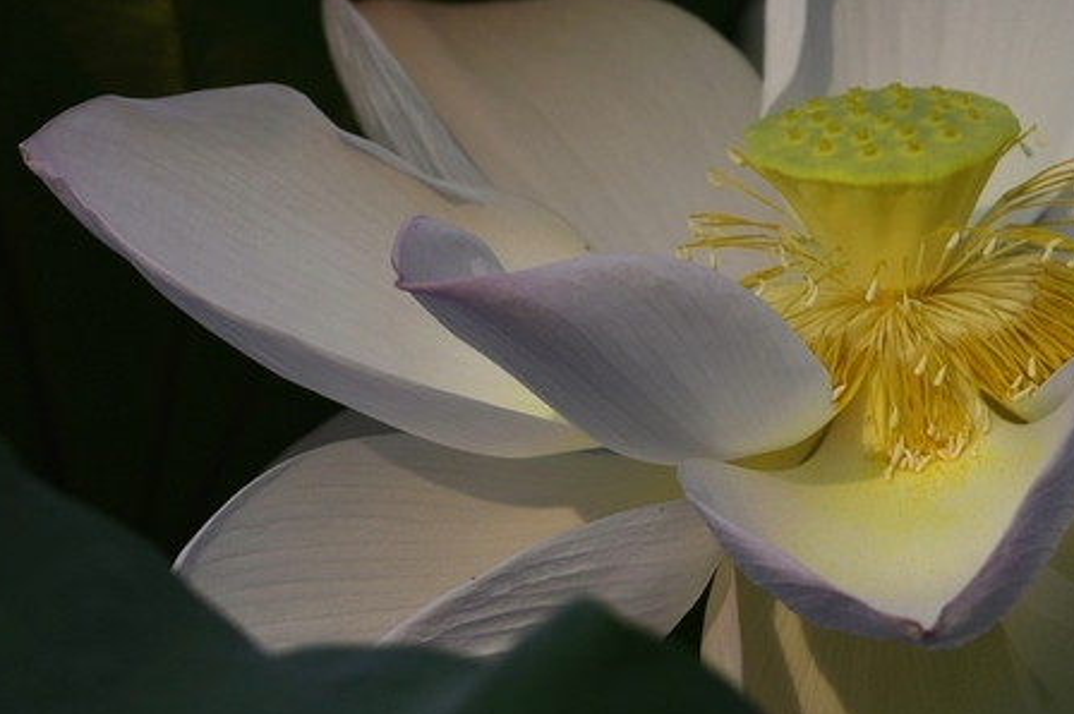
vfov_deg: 2.4
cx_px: 436
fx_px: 17052
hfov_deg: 3.6
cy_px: 198
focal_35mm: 572
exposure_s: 1/1600
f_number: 4.5
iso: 100
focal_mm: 200
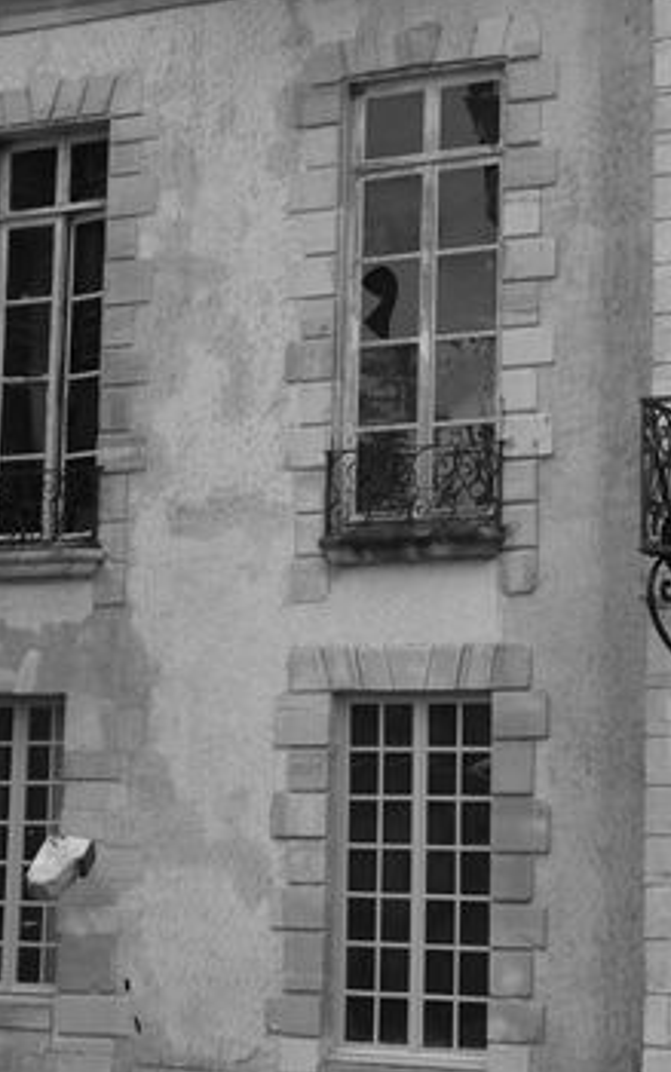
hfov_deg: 12.8
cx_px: 286
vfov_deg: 20.3
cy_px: 319
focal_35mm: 102
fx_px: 2982
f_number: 5
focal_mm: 50
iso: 320
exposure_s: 1/1600
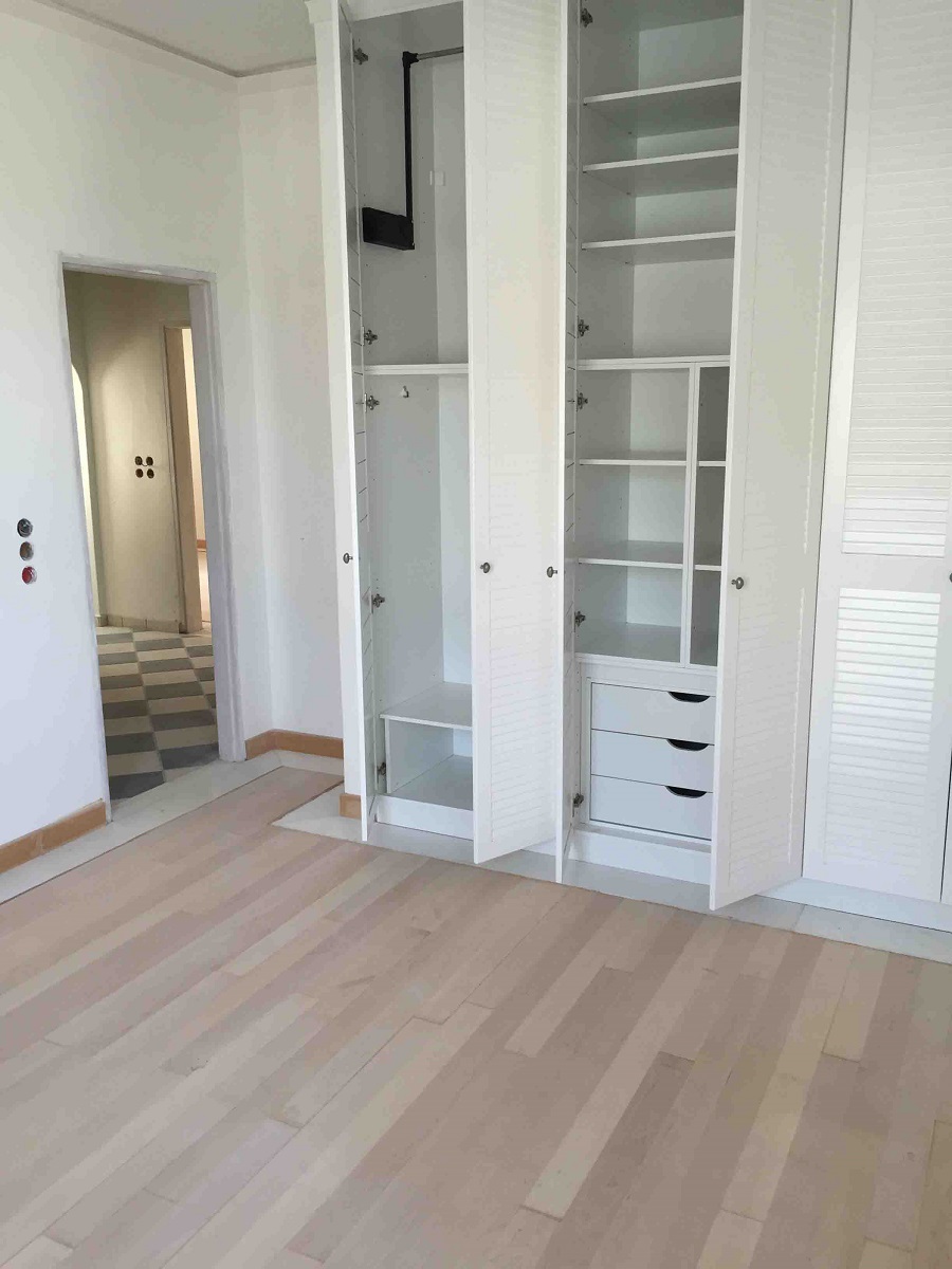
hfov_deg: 48.2
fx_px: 1063
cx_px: 476
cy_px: 634
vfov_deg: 61.7
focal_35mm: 29
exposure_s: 1/40
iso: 32
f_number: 2.2
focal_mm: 4.15
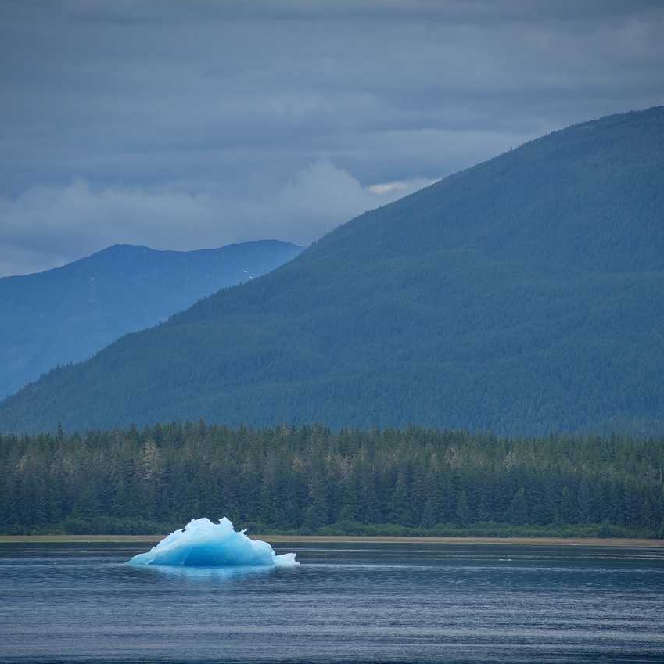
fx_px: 5838
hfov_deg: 6.5
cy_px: 331
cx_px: 325
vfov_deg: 6.5
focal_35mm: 269
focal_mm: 210
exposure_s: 1/500
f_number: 5.3
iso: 110
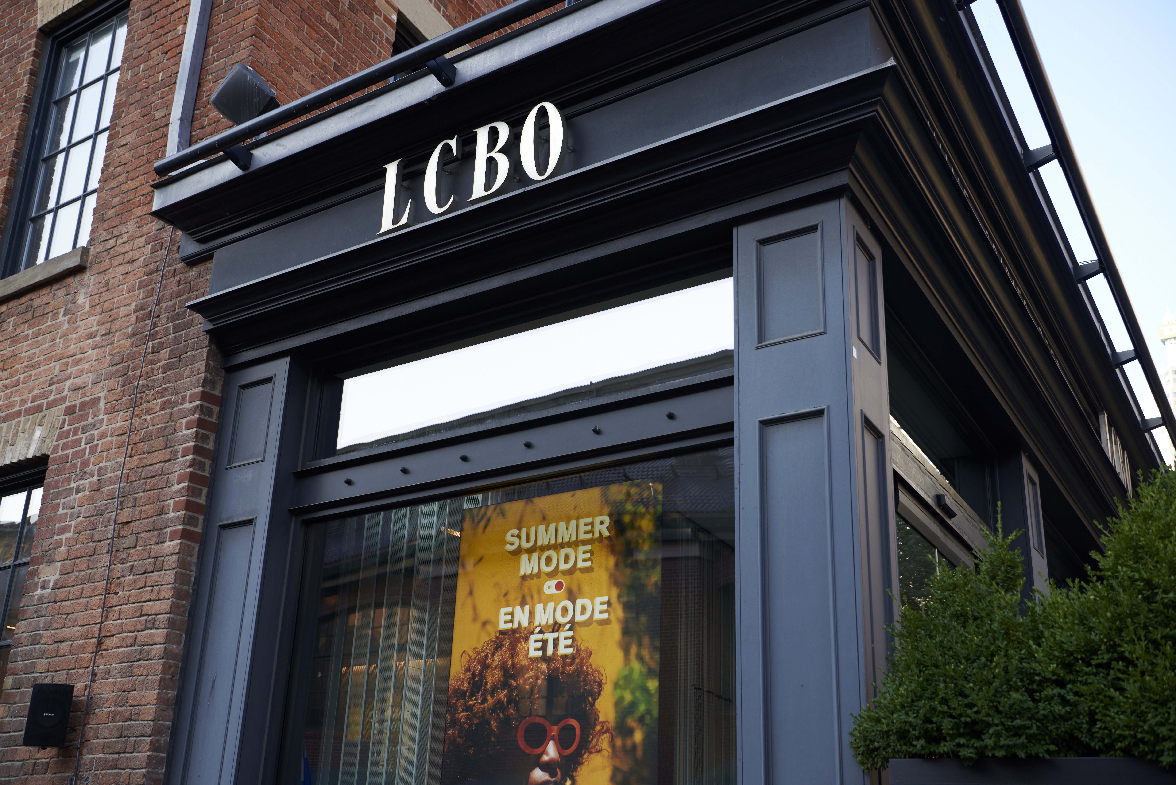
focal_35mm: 40
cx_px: 588
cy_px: 392
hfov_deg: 48.4
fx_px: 1307
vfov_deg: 33.4
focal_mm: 40
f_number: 5
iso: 500
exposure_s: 1/400
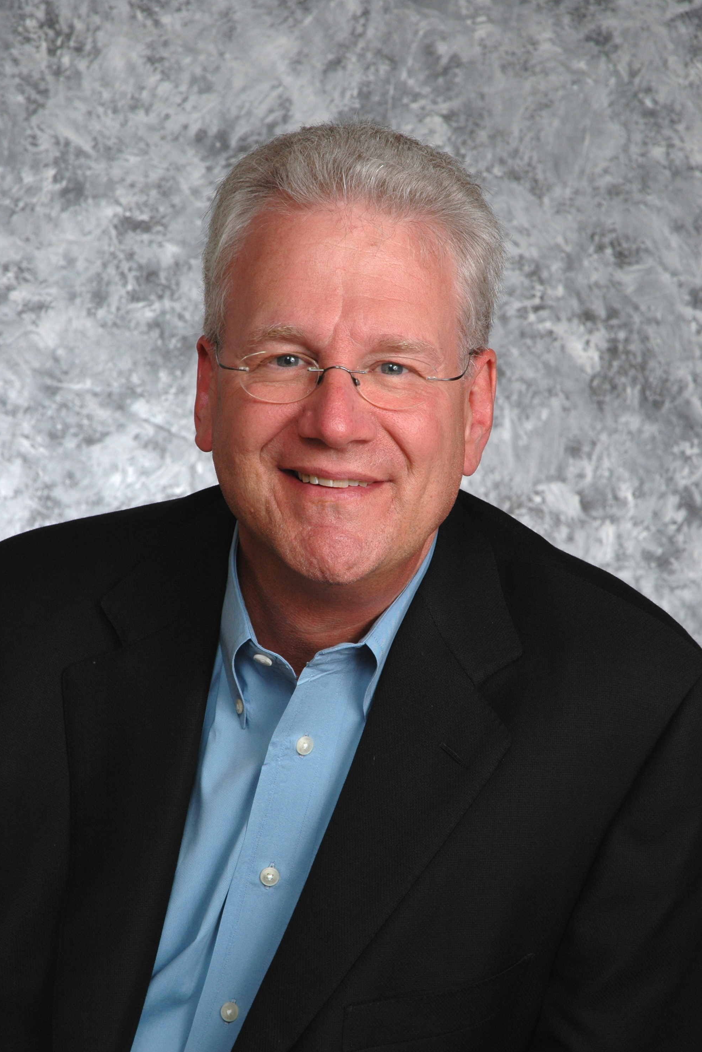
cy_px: 528
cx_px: 350
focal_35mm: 106
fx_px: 3100
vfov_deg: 19.3
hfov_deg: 12.9
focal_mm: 70
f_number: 11
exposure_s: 1/250
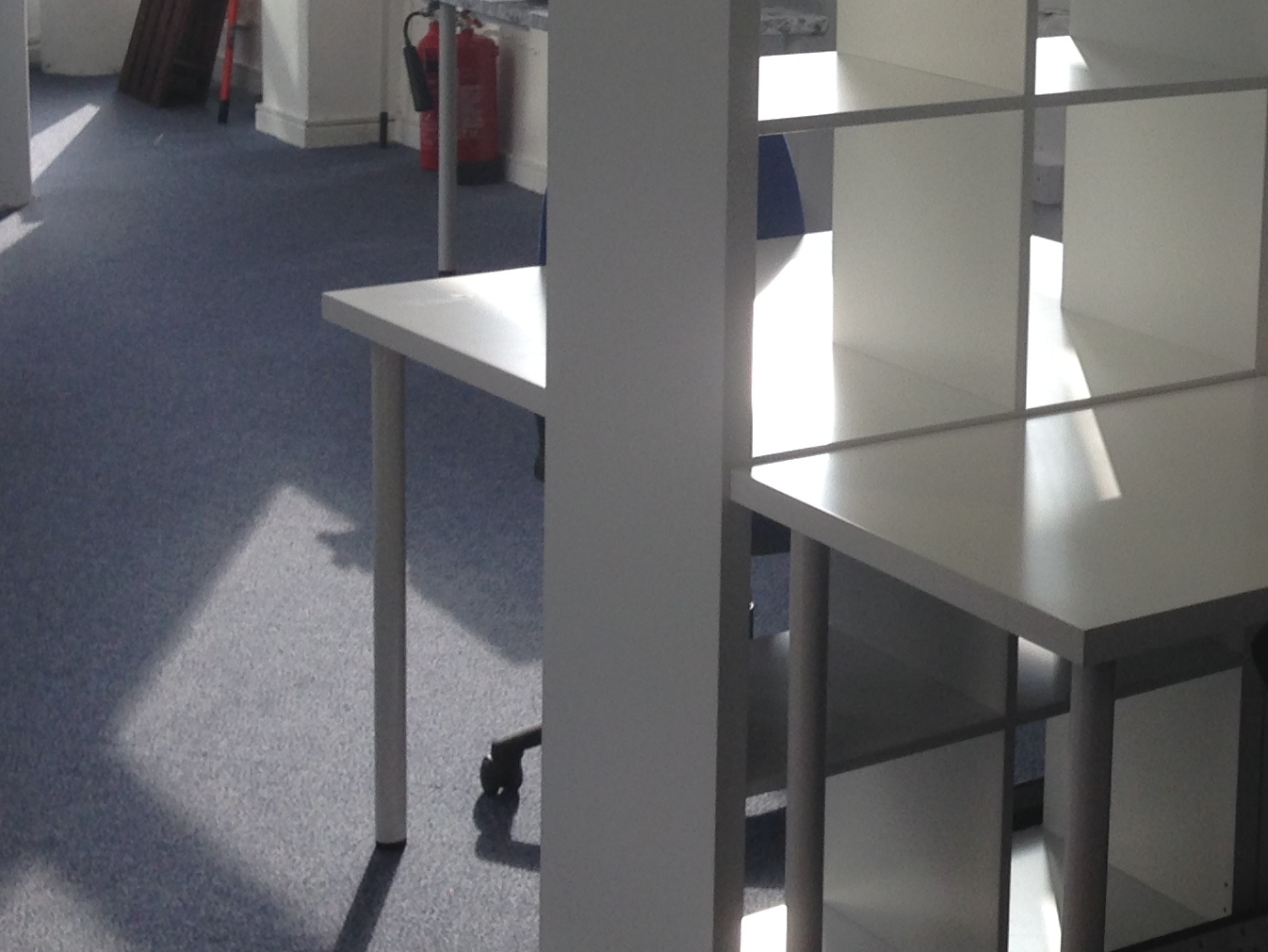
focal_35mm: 80
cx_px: 1238
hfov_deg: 23.5
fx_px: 2931
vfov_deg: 18.2
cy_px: 110
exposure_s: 1/212
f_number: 2.4
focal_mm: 4.12
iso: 50
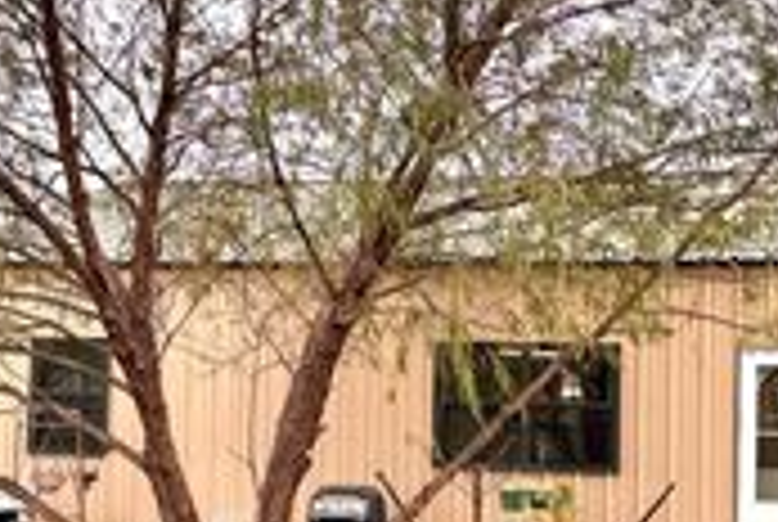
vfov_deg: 19.0
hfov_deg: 28.0
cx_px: 405
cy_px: 317
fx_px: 1559
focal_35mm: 72
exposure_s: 1/1261
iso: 80
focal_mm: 6.76
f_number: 1.78
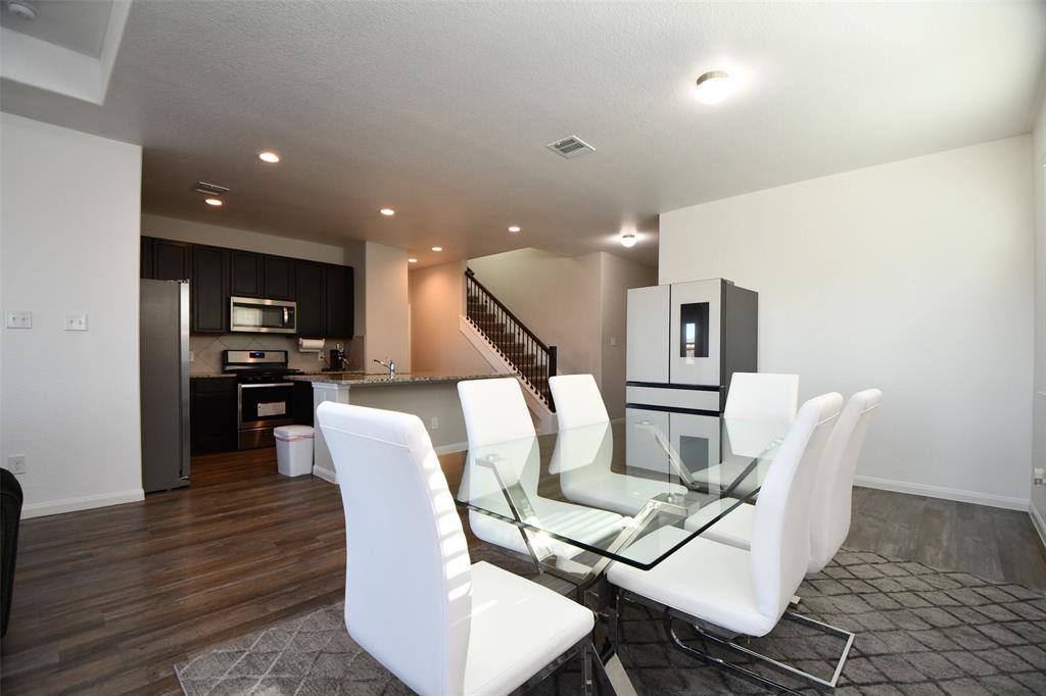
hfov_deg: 100.4
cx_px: 523
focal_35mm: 15
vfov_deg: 77.3
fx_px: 436
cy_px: 348
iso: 220
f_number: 4
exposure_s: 1/60
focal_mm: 10
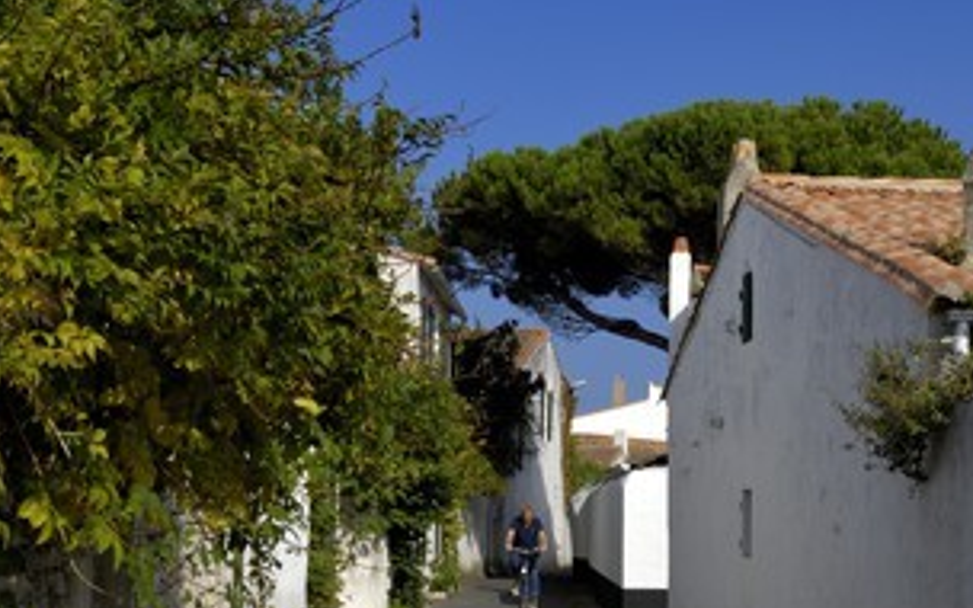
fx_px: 1909
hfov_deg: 28.4
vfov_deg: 18.0
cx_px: 629
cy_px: 438
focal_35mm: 72
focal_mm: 34
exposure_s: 1/160
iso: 100
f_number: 12
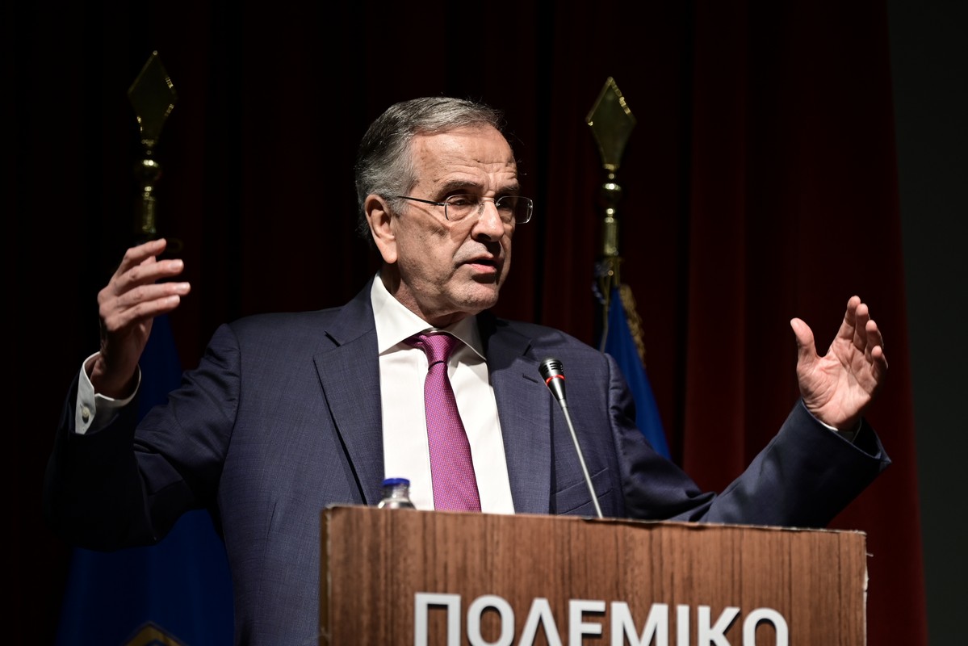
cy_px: 323
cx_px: 484
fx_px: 4169
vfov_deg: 8.9
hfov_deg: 13.2
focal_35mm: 155
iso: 320
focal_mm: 155
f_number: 3.2
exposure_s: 1/320
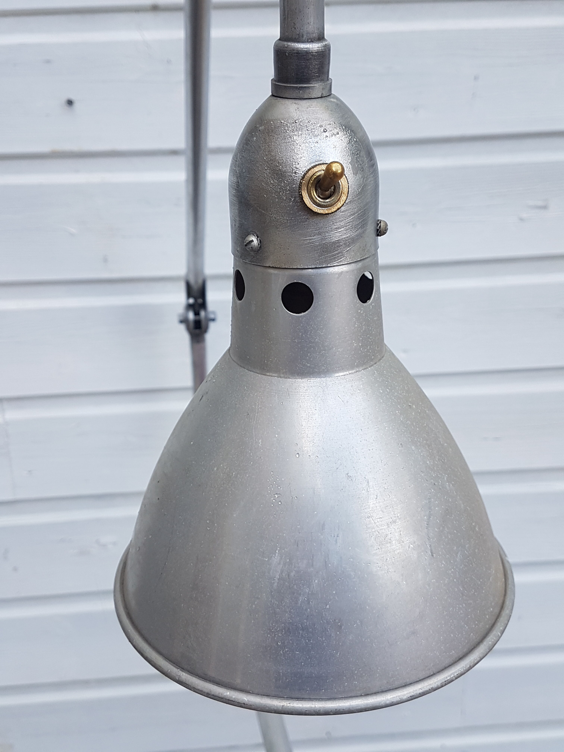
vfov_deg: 67.3
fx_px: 565
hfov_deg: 53.1
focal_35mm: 26
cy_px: 376
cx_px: 282
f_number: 1.7
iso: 40
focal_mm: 4.2
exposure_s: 1/261
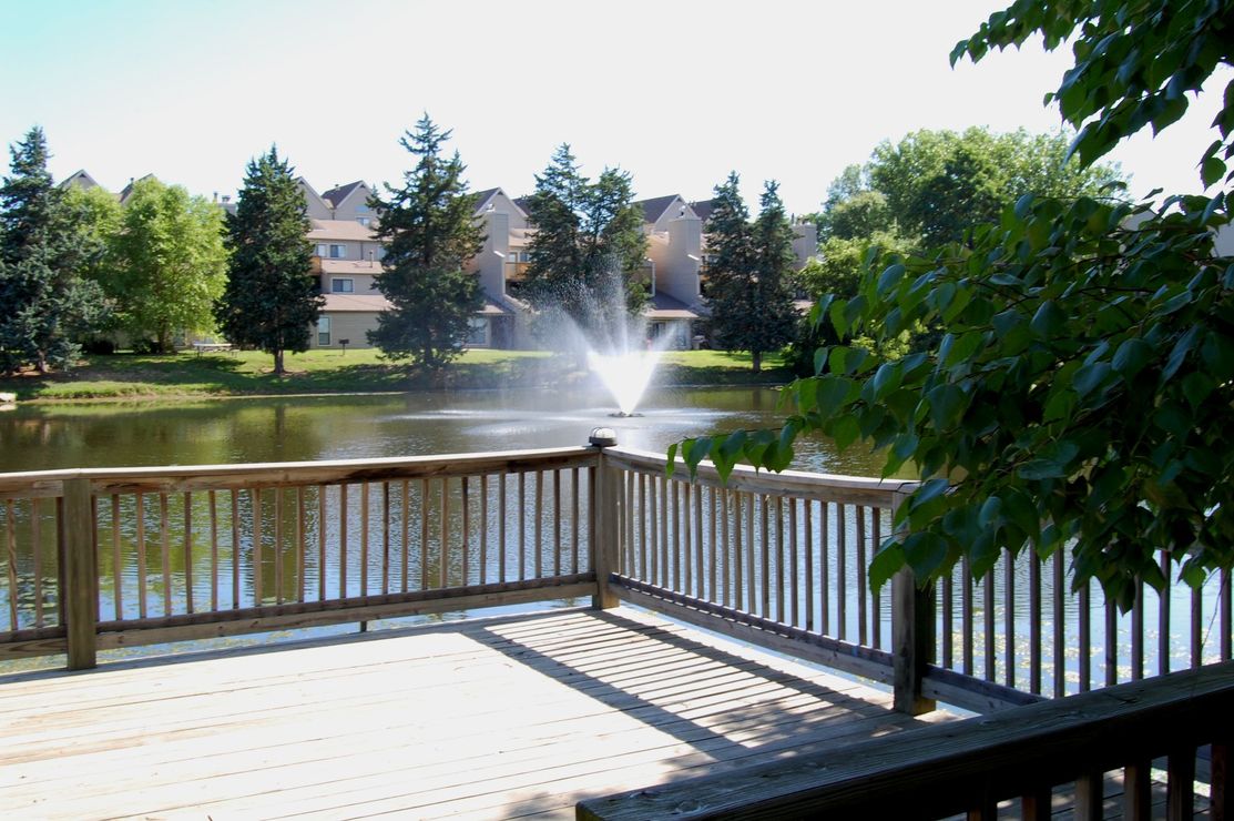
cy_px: 410
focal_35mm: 36
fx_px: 1233
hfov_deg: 53.2
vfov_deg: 36.8
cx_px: 617
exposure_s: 1/30
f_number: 16
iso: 200
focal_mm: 24
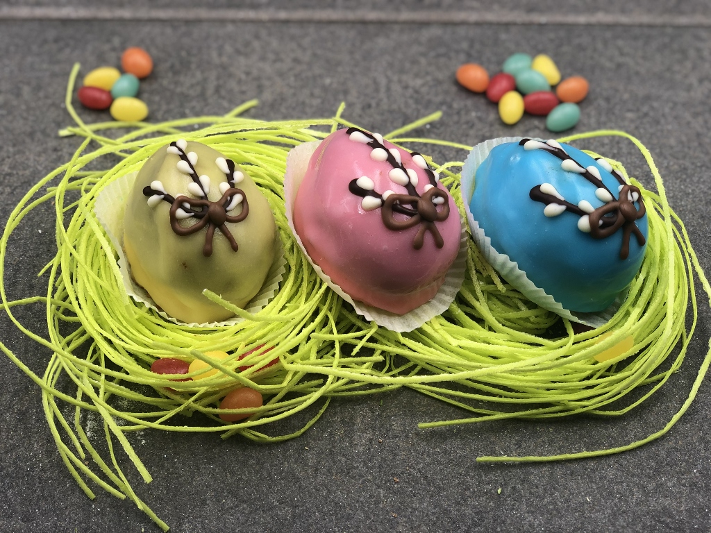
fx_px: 1068
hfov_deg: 36.8
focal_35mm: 52
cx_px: 356
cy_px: 266
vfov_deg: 28.0
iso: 16
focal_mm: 6
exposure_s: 1/120
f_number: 2.4
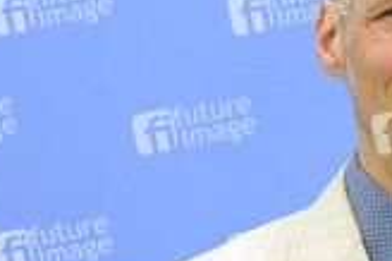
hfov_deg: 9.5
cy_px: 187
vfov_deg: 6.4
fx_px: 2328
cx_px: 465
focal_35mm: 214
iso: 5000
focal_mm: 78
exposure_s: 1/320
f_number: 5.6
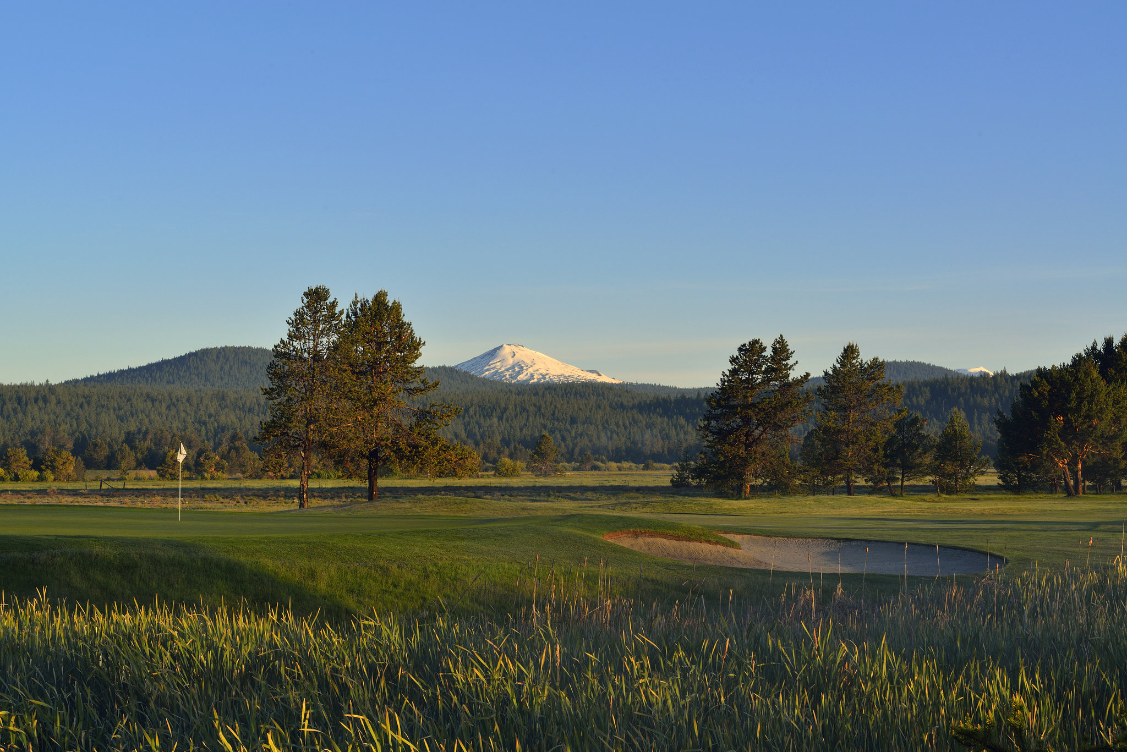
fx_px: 1879
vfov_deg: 22.6
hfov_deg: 33.4
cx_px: 564
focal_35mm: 60
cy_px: 376
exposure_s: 1/60
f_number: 16
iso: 250
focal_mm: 60
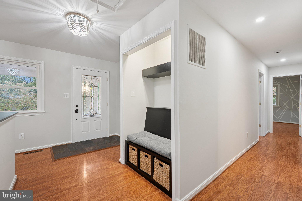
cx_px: 151
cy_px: 100
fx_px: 134
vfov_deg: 73.7
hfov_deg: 96.7
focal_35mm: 16
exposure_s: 1/6
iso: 250
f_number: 8
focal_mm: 16
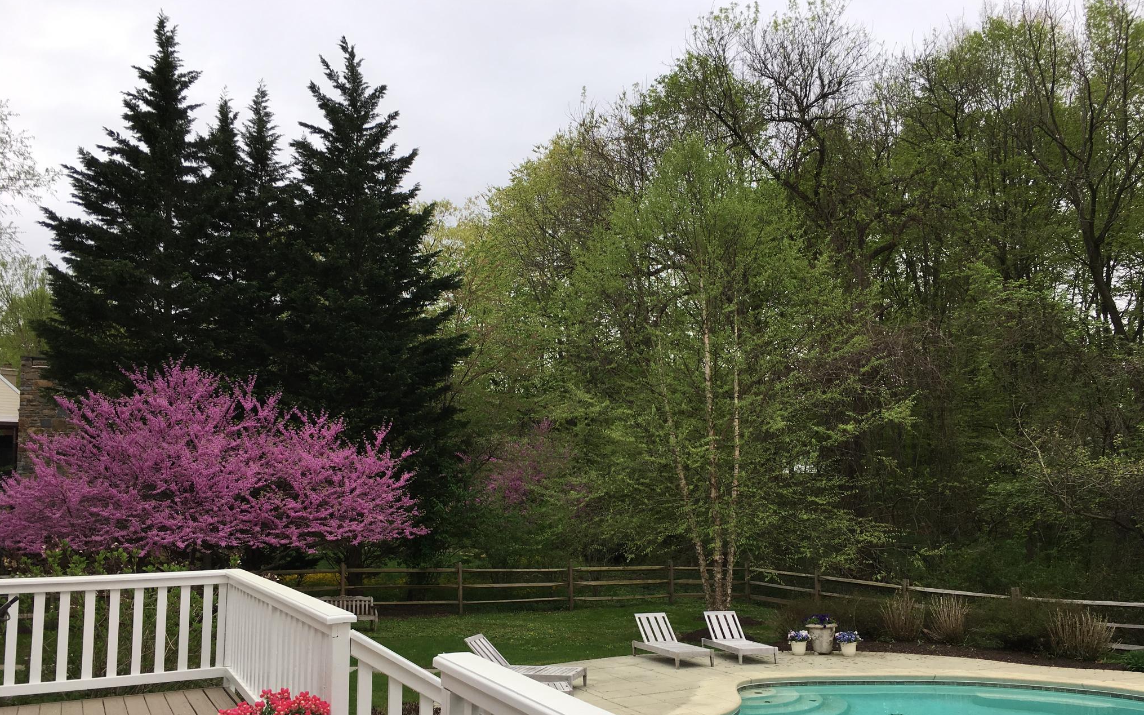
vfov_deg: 40.5
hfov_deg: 61.2
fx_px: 966
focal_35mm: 31
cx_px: 571
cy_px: 420
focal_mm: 4.15
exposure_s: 1/356
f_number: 2.2
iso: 25
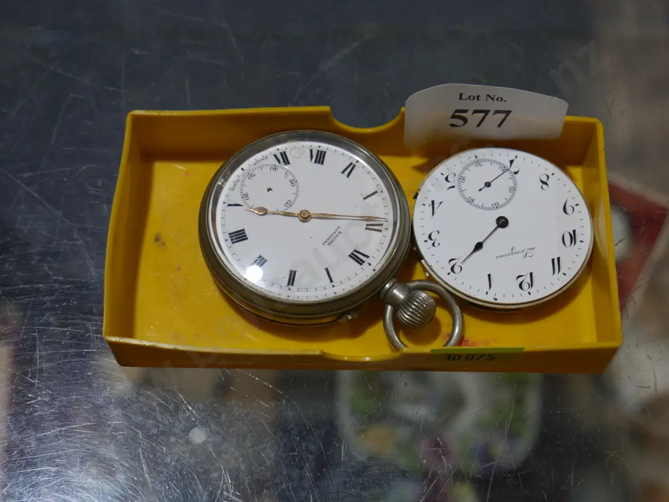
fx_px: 1199
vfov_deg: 23.7
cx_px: 334
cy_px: 251
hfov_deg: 31.2
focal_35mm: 62
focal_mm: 31
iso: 200
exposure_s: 1/80
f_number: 5.4
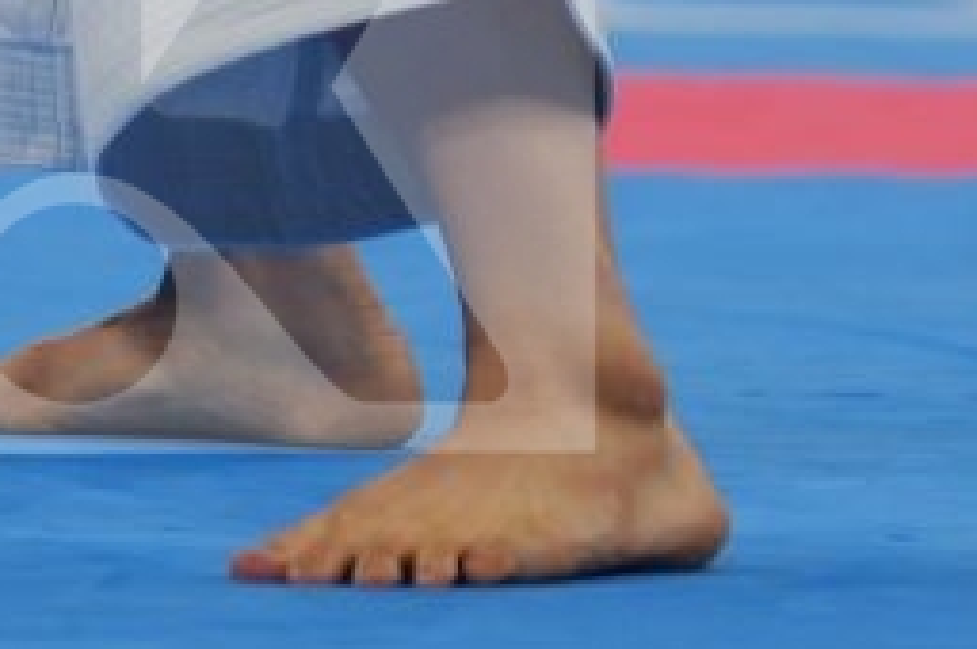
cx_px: 240
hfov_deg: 1.6
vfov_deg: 1.1
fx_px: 33989
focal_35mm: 1254
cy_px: -1252
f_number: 2.8
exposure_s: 1/1000
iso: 400
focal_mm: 178
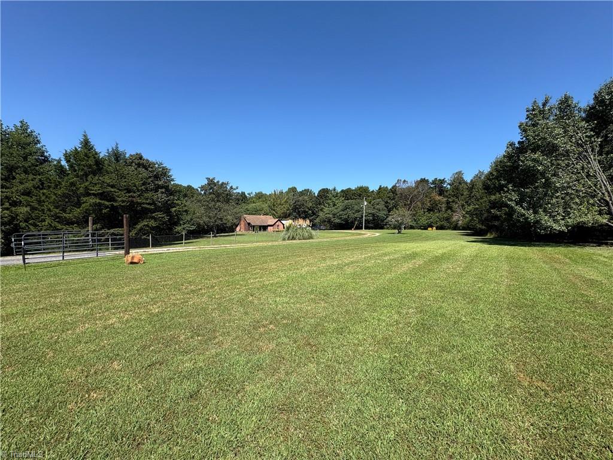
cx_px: 306
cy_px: 230
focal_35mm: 14
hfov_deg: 102.1
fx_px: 248
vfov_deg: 85.7
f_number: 2.2
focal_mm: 2.22
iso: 50
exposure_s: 1/1420
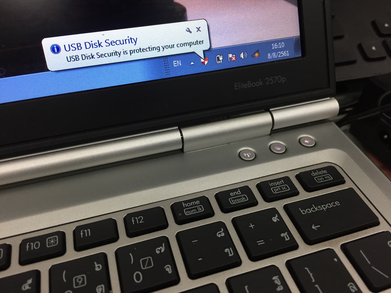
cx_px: 196
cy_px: 146
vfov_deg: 48.2
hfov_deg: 61.7
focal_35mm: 29
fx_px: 328
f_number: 2.2
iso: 64
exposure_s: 1/33
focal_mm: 4.15
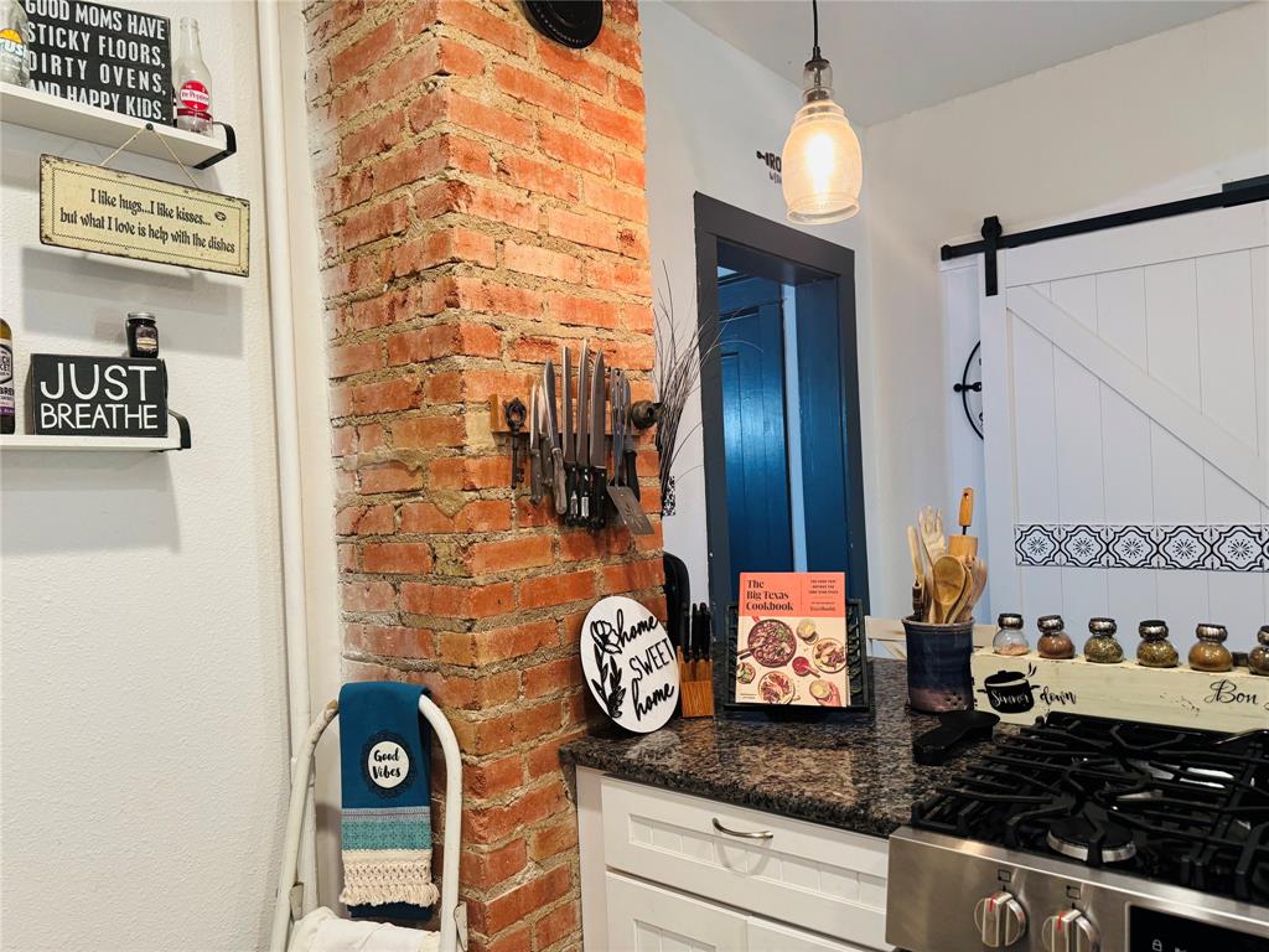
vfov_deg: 56.8
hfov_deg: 71.6
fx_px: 880
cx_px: 634
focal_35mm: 24
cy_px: 476
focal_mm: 6.76
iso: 250
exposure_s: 1/60
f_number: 1.78
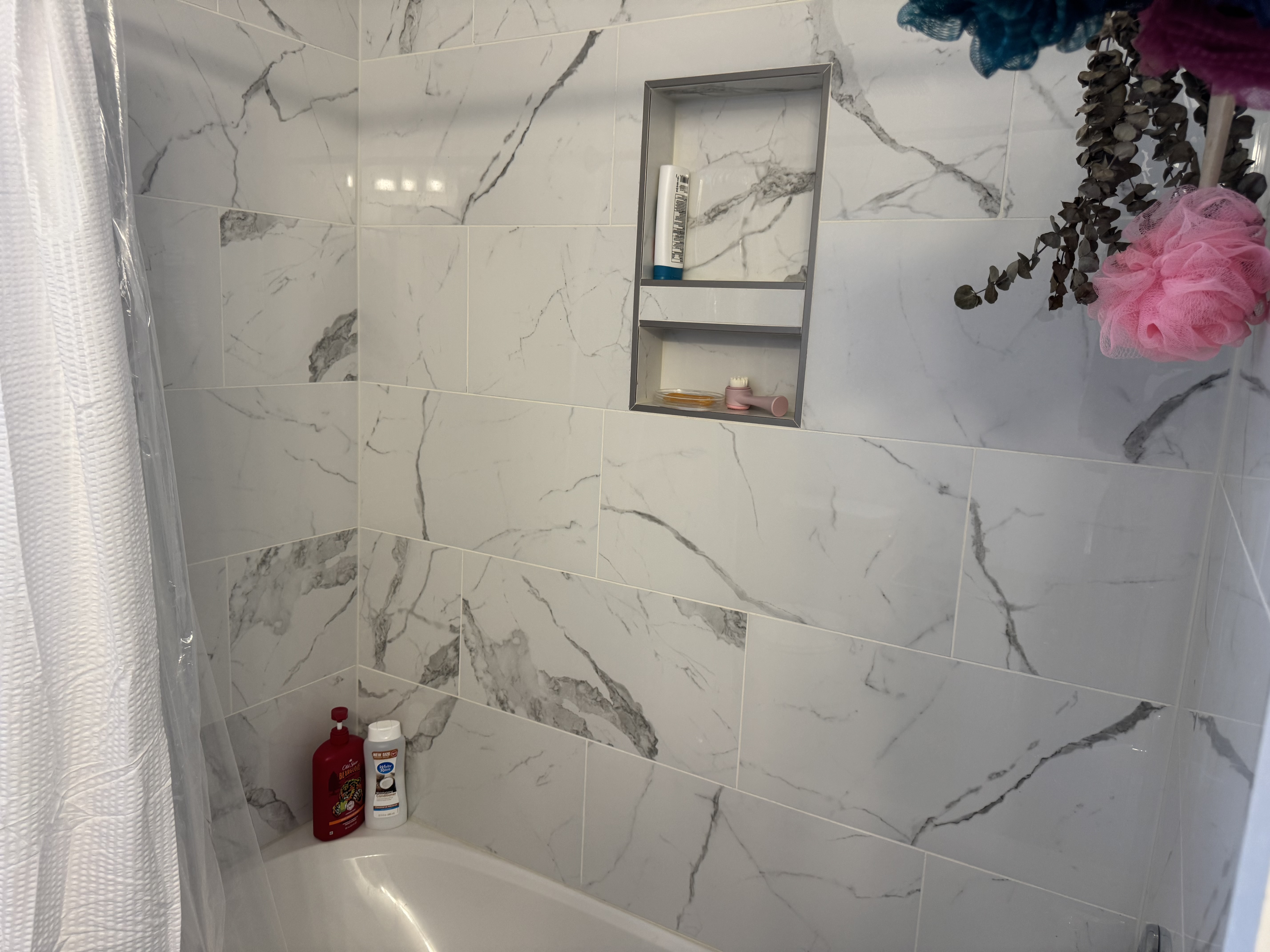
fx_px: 881
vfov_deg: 56.8
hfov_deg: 71.6
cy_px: 476
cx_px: 635
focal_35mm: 24
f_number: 1.78
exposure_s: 1/120
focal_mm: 6.76
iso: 160
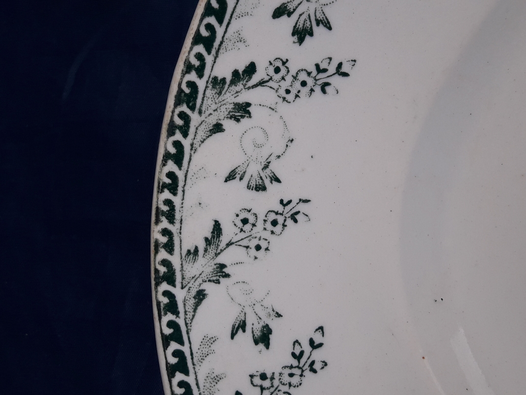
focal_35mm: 28
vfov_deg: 49.7
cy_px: 198
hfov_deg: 63.4
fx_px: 425
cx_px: 263
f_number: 1.9
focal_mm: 3.7
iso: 40
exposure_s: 1/284
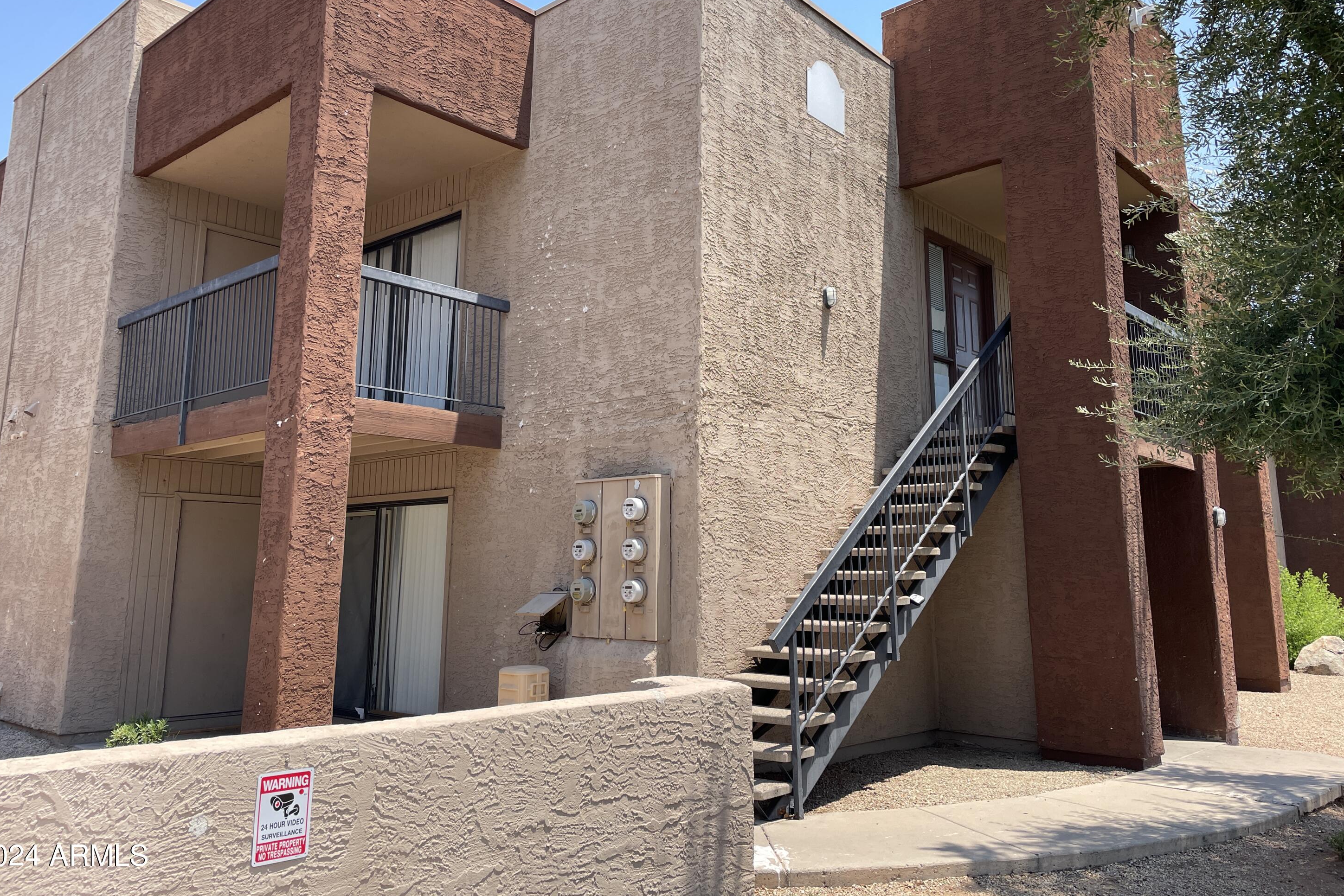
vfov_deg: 46.3
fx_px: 1045
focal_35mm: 28
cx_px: 669
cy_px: 382
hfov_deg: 65.5
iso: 32
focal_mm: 4.2
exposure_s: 1/1742
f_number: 1.6
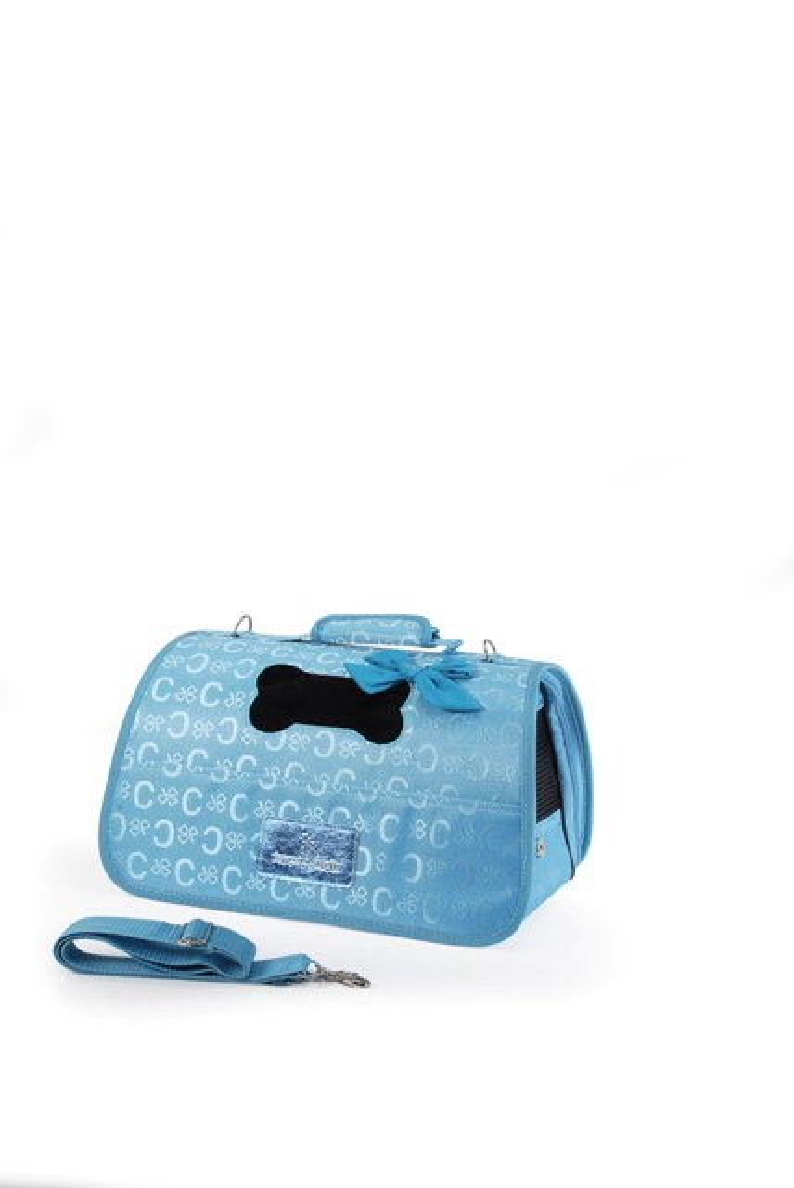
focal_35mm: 52
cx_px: 397
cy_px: 594
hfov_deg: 25.8
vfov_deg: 37.8
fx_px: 1733
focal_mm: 35
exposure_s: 1/160
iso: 125
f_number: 22
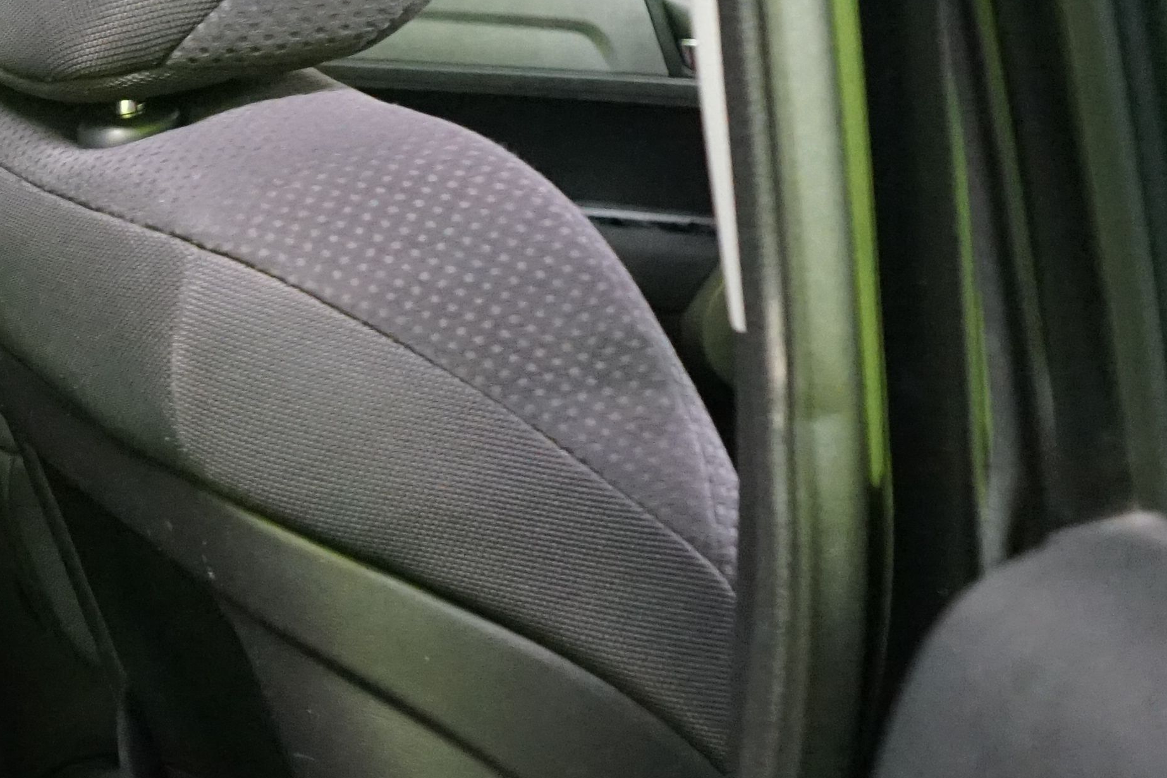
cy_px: 509
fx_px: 2950
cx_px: -695
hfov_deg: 19.0
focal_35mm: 91
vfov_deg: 15.0
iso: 6400
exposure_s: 1/40
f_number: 5
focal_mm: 28
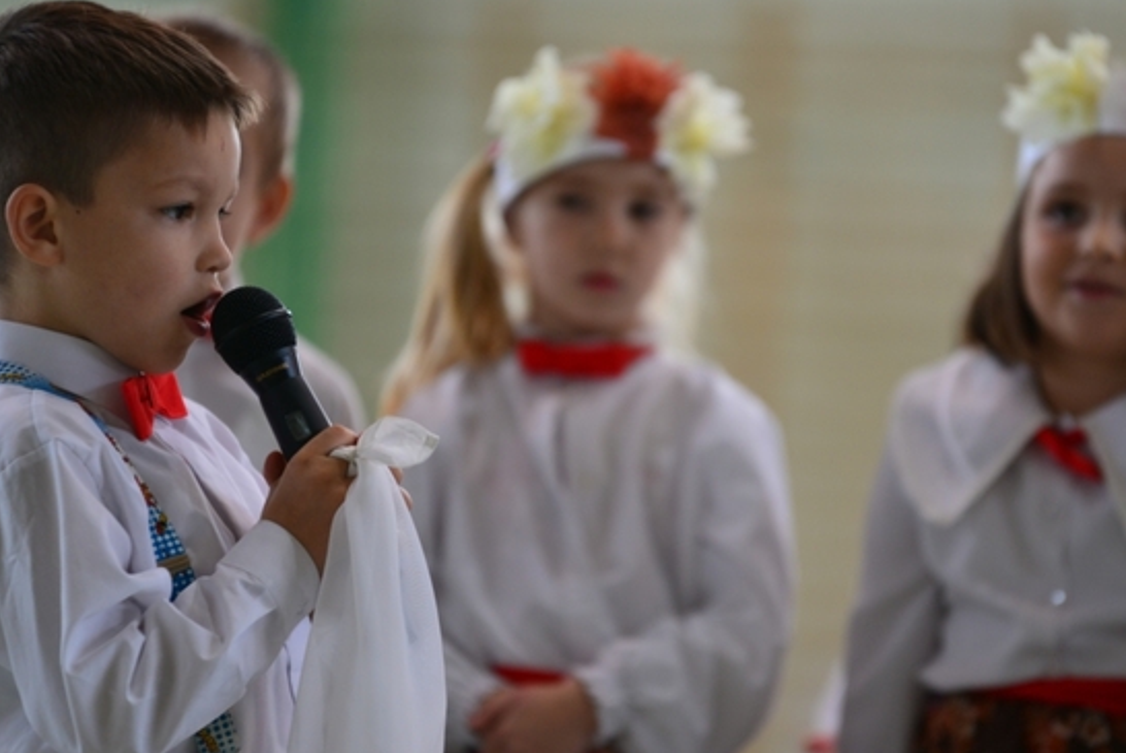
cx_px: 633
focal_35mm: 260
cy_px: 400
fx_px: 8138
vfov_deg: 5.3
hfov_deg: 7.9
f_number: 2.8
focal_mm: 200
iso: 500
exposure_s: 1/250
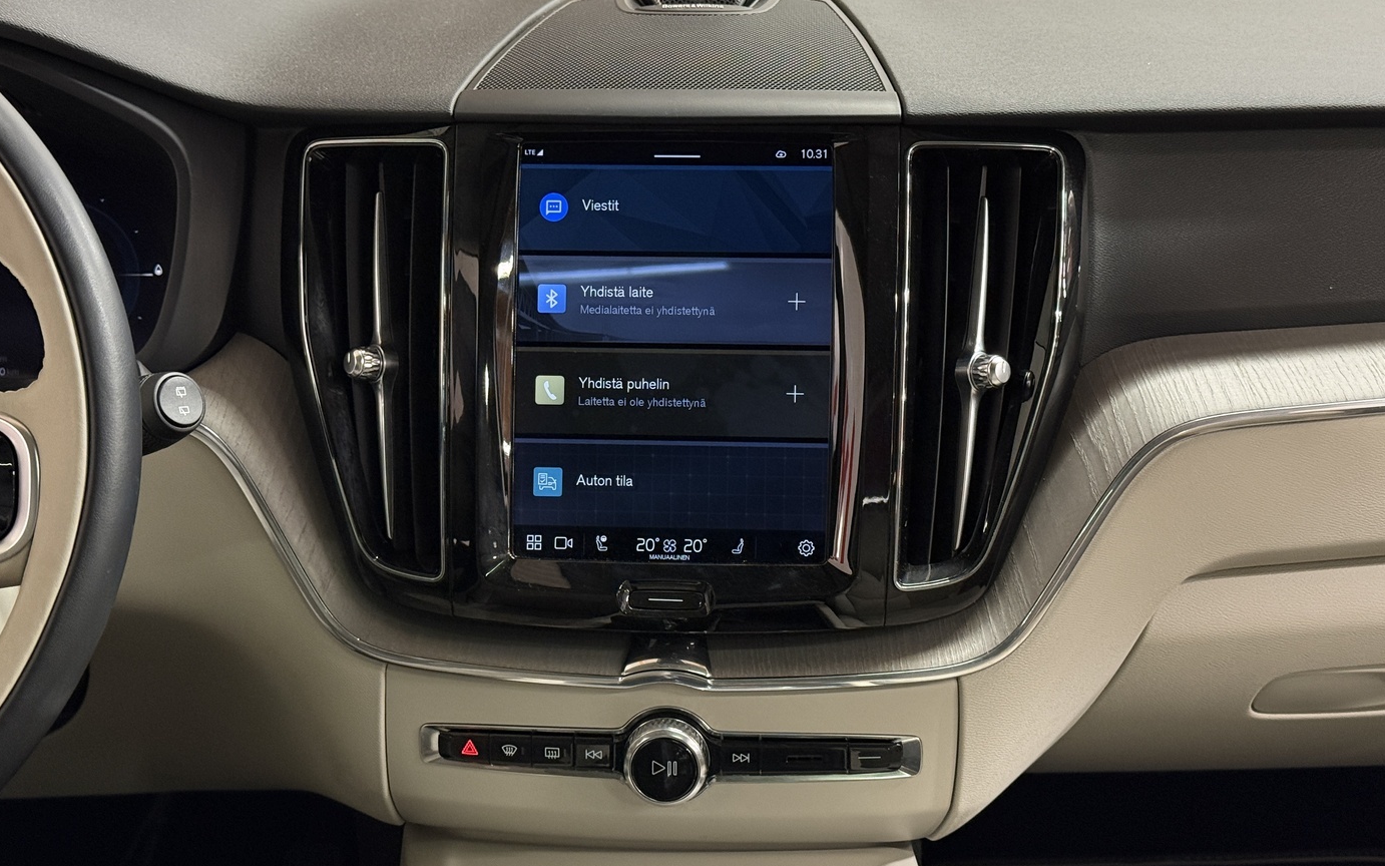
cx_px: 666
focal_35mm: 53
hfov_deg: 38.2
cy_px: 428
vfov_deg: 24.4
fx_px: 2001
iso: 250
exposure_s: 1/39
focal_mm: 6.76
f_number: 1.78
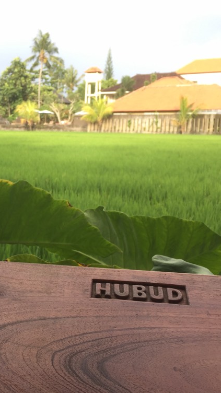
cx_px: 29
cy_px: 195
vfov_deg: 47.4
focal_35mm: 43
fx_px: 448
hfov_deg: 26.9
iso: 32
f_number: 2.2
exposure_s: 1/168
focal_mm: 4.15
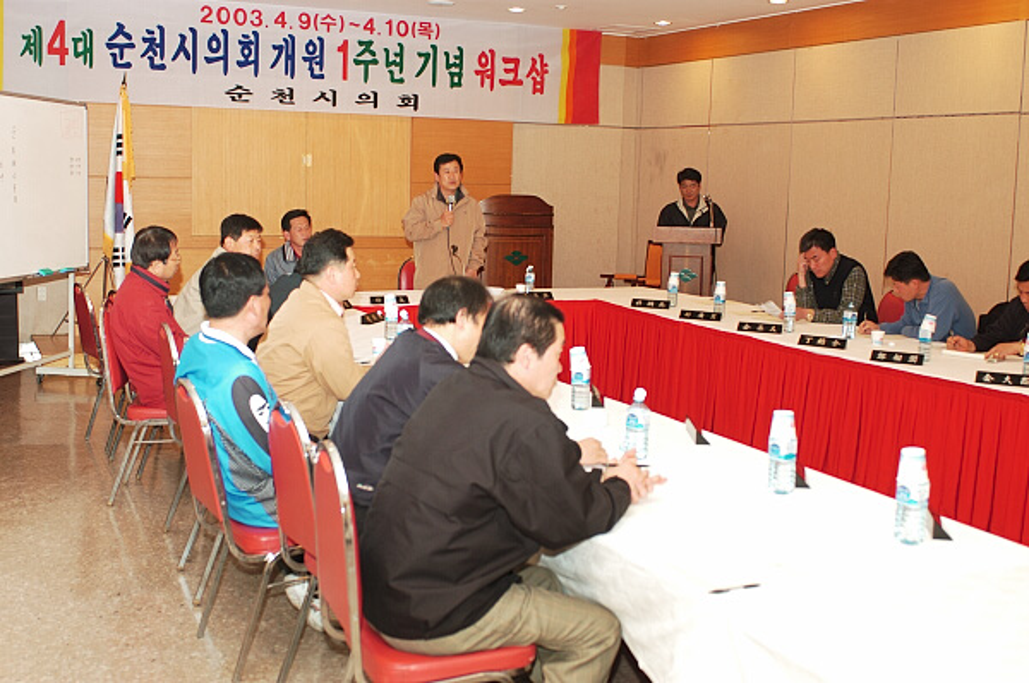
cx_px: 514
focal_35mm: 42
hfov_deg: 46.5
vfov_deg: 31.8
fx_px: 1199
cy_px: 342
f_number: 3.2
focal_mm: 28
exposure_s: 1/60
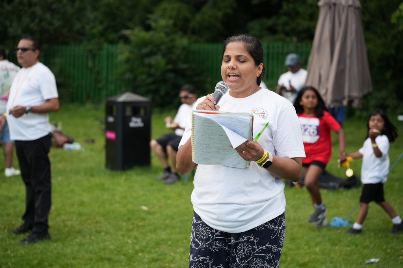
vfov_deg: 19.5
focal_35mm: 70
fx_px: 783
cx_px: 202
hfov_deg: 28.8
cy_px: 134
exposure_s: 1/800
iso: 250
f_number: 2.8
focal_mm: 70
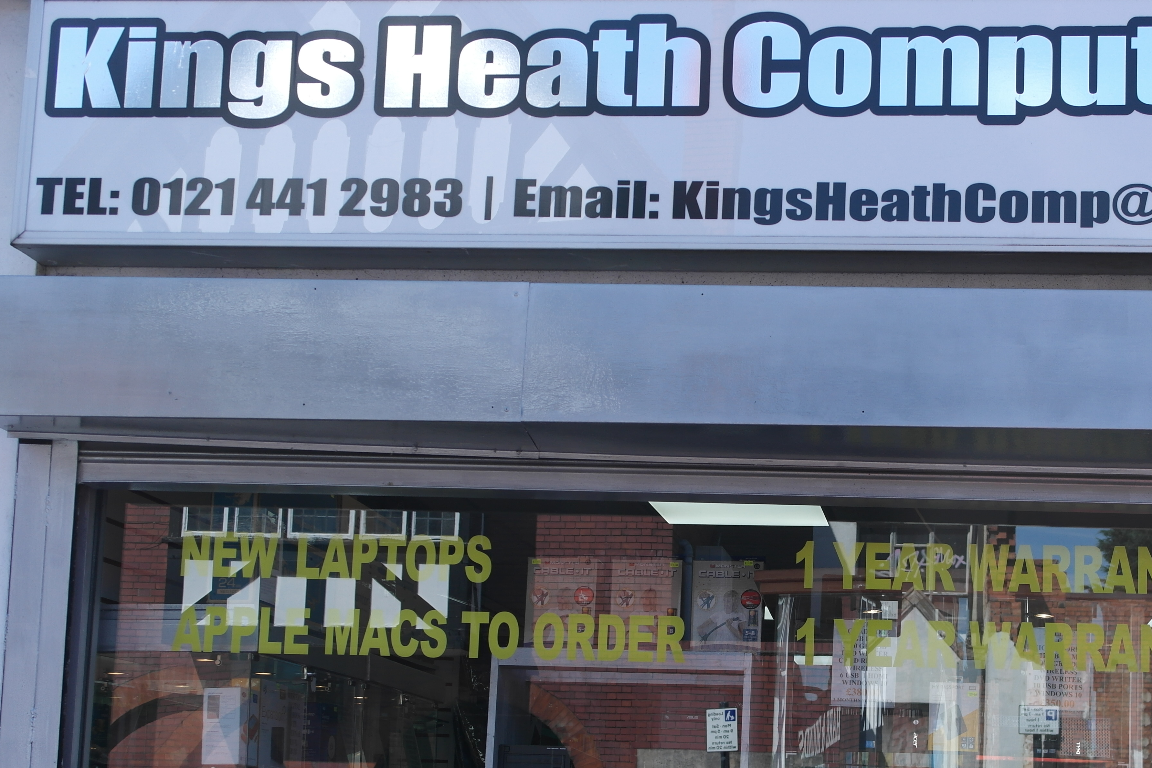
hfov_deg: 30.2
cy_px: 565
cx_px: 795
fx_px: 2112
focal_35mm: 66
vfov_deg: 20.5
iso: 100
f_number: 5
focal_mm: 28
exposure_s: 1/180
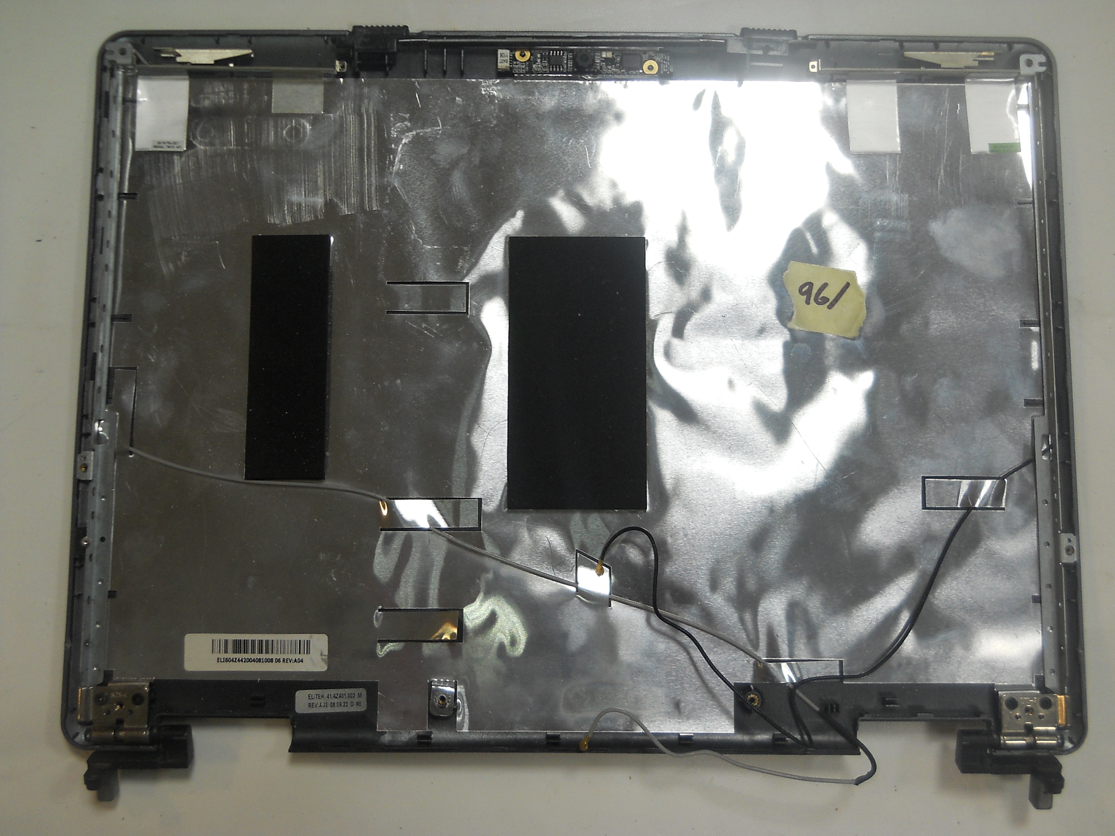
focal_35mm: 41
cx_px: 558
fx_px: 1321
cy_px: 418
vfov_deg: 35.1
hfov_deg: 45.8
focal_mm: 6.72
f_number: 3.1
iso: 125
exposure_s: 1/30
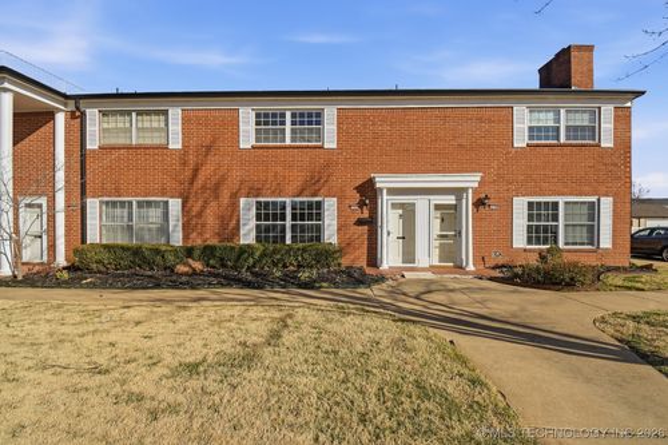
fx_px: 278
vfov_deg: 77.3
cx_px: 334
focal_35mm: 15
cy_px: 222
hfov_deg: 100.4
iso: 250
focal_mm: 10
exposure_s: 1/3200
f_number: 9
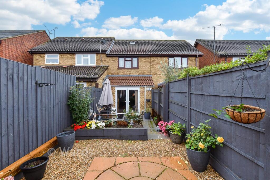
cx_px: 135
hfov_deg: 100.4
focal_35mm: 15
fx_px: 113
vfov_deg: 77.3
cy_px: 90
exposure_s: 1/40
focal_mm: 10
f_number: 8
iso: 320
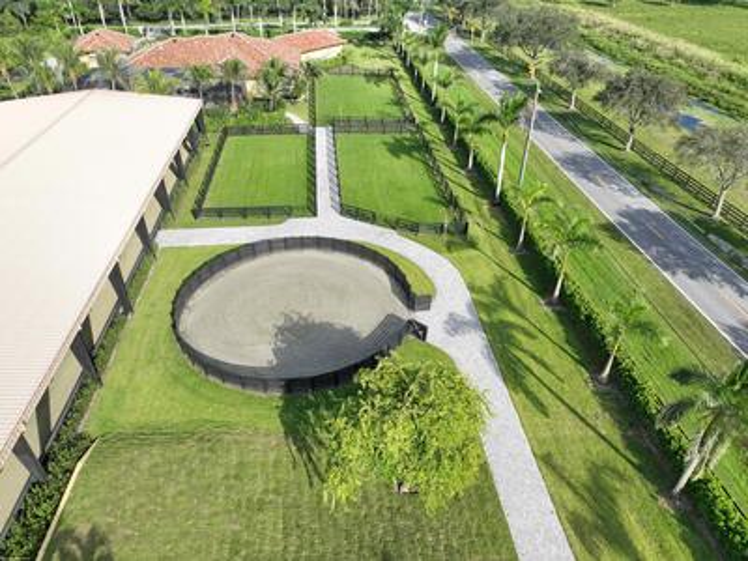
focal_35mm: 24
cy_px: 280
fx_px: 519
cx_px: 374
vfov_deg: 56.8
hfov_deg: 71.6
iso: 180
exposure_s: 1/1600
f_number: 2.8
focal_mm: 12.29
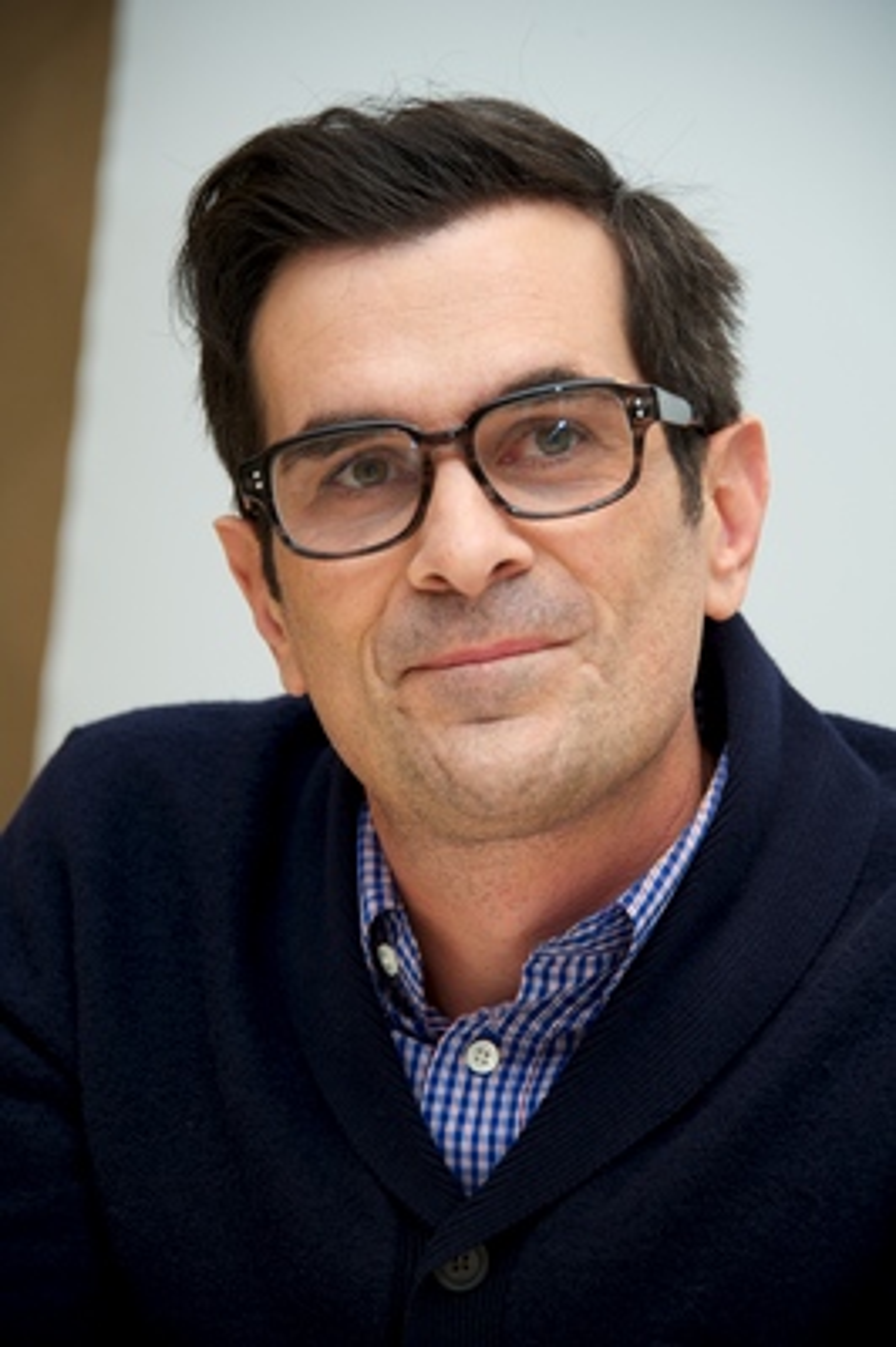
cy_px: 674
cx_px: 448
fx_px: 6357
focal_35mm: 170
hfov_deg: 8.1
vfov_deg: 12.1
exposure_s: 1/60
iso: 500
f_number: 5.6
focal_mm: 170
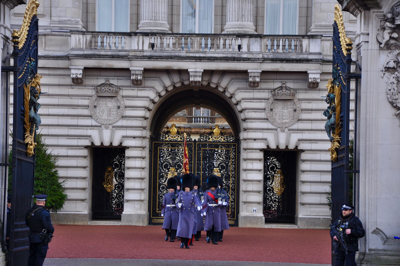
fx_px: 1748
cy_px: 133
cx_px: 200
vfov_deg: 8.7
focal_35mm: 158
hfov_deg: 13.1
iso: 200
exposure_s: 1/125
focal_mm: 105
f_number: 5.6
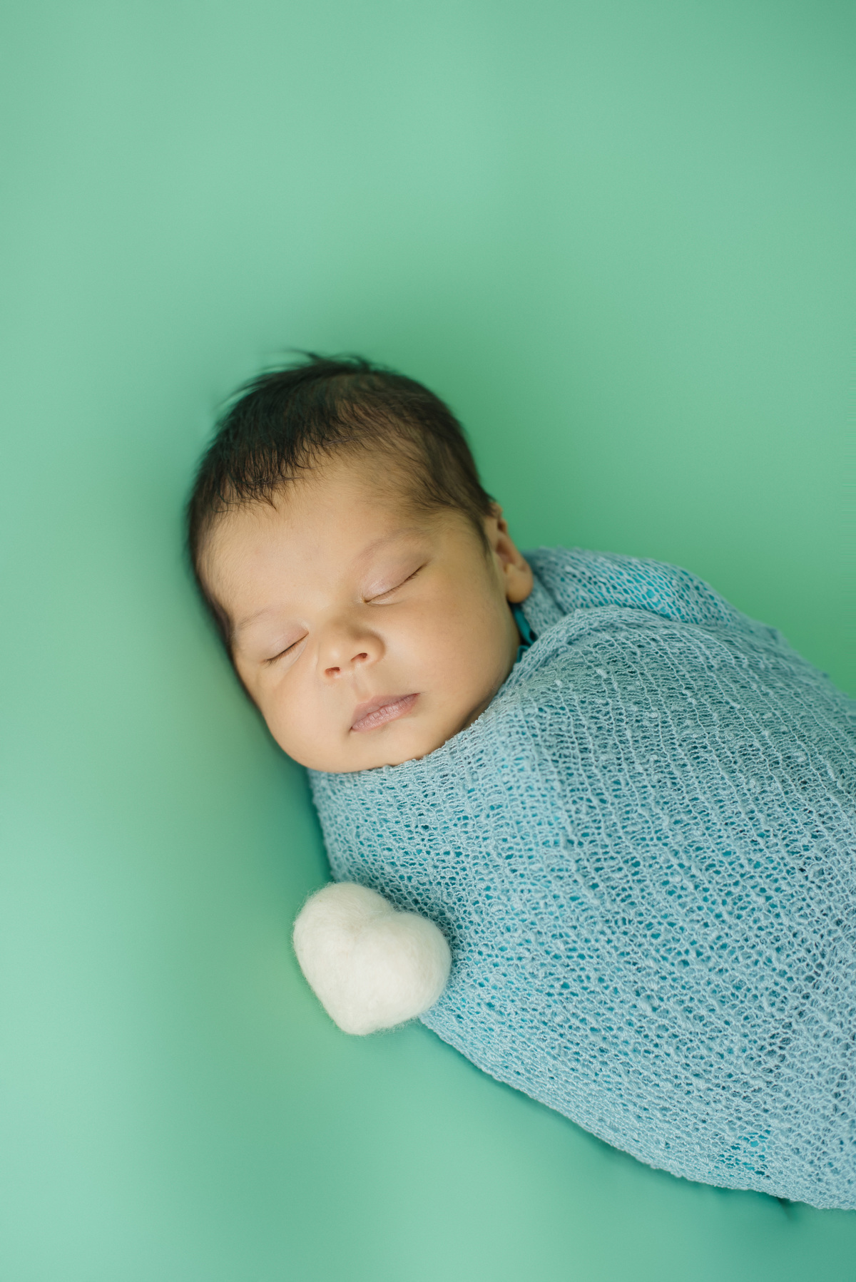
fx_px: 1782
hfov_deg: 27.0
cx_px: 428
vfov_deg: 39.6
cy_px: 641
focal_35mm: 50
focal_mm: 50
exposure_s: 1/200
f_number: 2.5
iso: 500
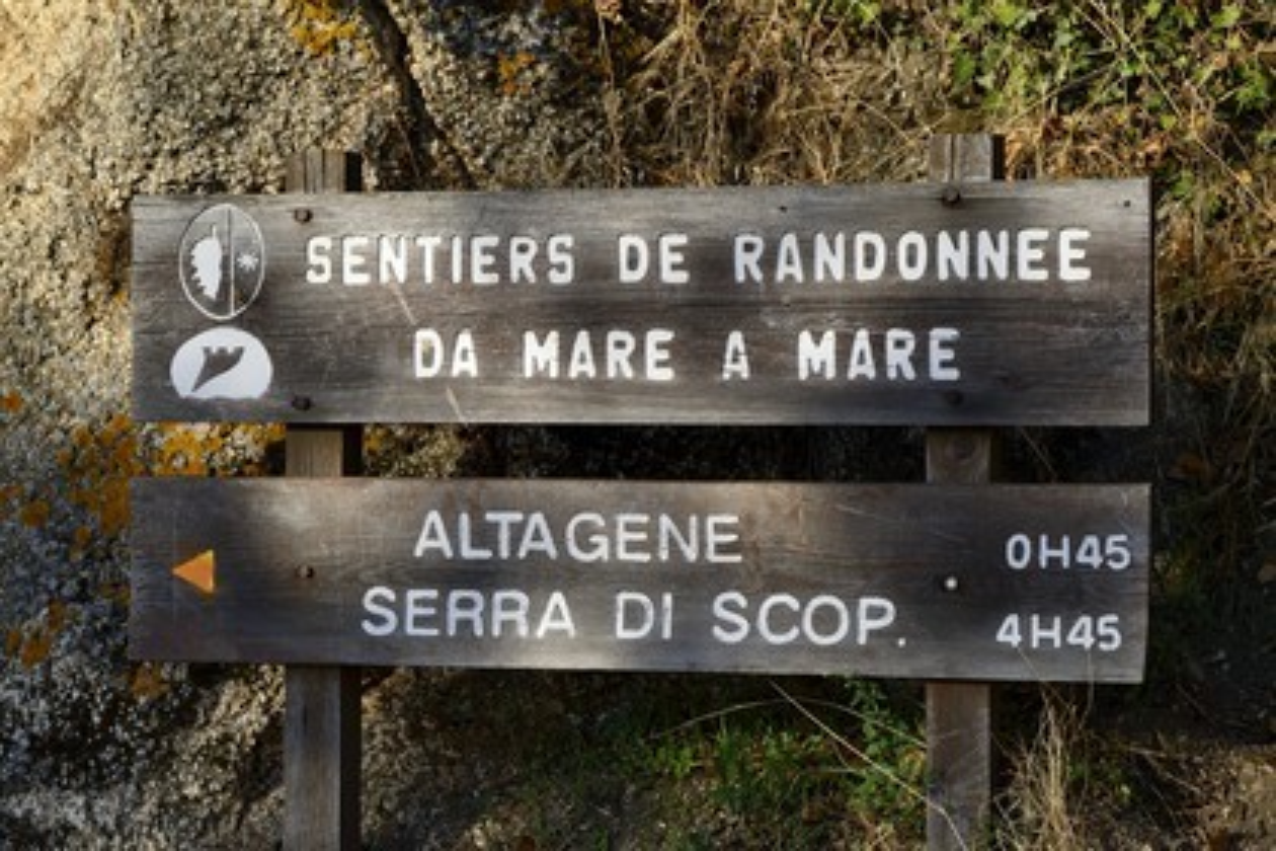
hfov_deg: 20.0
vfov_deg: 13.4
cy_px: 426
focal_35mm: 102
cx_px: 638
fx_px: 3615
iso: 200
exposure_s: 1/250
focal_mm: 102
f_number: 11
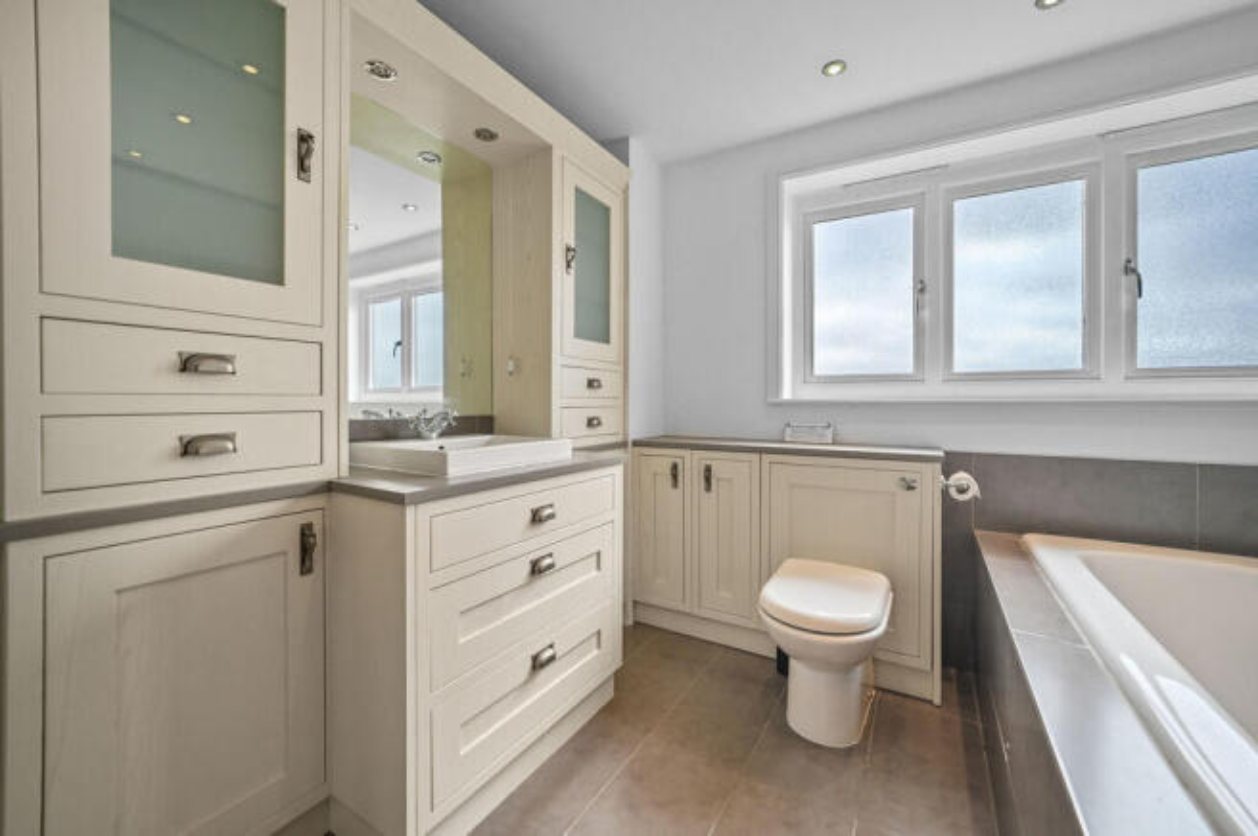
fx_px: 489
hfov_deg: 104.3
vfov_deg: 81.1
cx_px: 629
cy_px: 418
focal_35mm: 14
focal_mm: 14
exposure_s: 1/80
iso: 400
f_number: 2.8
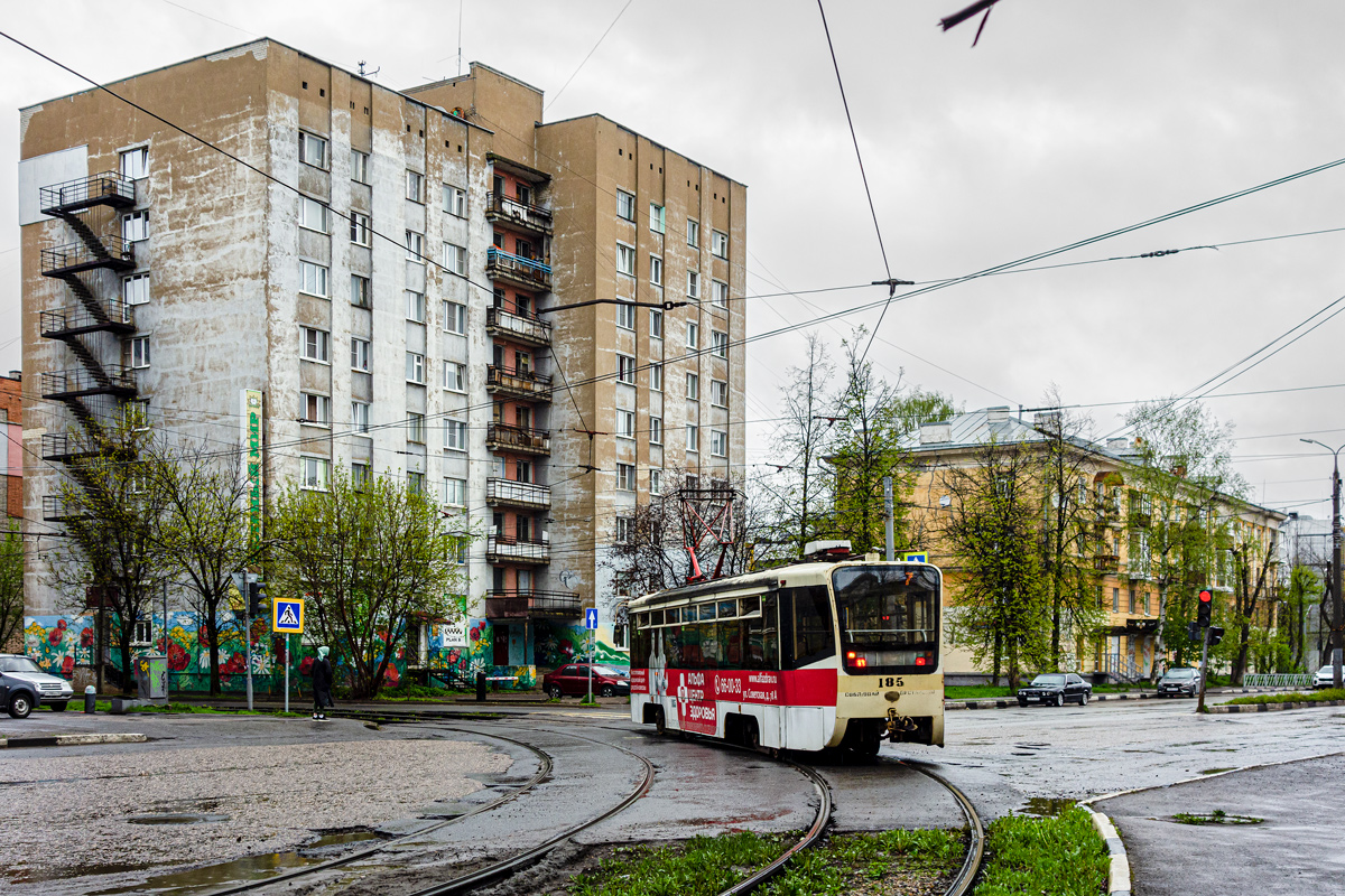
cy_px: 448
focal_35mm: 41
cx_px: 672
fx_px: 1532
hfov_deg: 47.4
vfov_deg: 32.6
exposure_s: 1/320
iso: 125
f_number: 4.5
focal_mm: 15.1
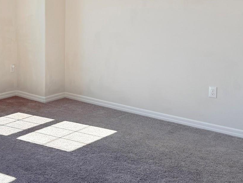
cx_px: 35
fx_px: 330
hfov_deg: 38.3
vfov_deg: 30.0
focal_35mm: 47
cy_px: 31
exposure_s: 1/992
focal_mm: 6.76
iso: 160
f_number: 1.78
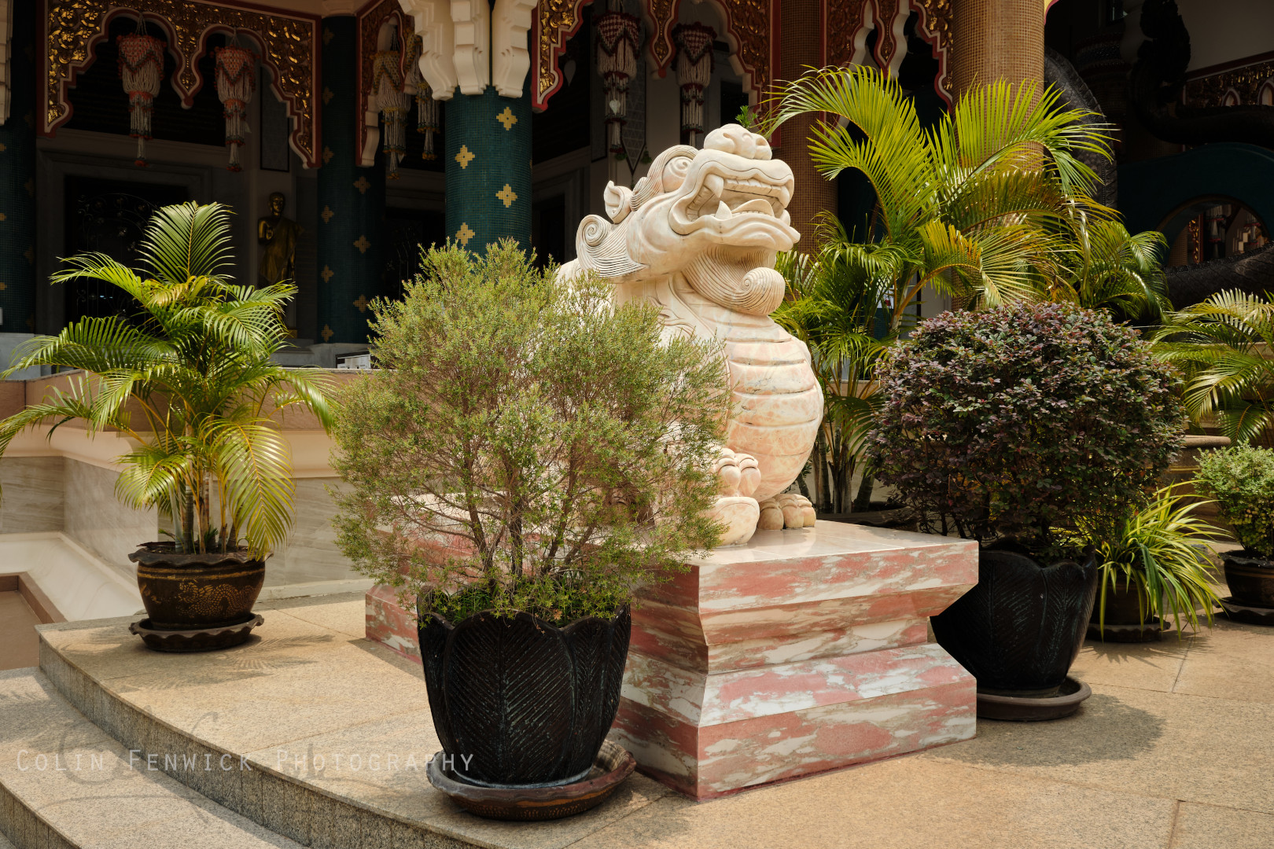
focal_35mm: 32
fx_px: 1132
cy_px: 424
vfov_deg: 41.1
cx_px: 637
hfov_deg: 58.7
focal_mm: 21.2
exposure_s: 1/58
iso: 200
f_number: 11
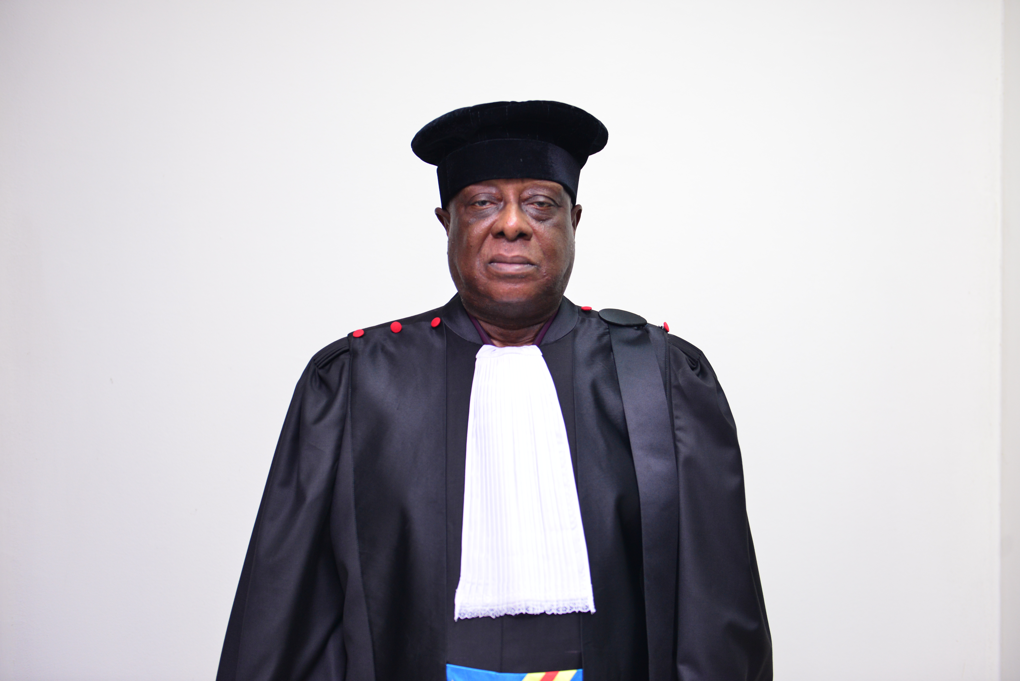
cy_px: 340
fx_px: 1360
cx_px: 510
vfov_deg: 28.1
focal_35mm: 48
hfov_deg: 41.1
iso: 1000
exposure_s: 1/125
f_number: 2.8
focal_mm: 48
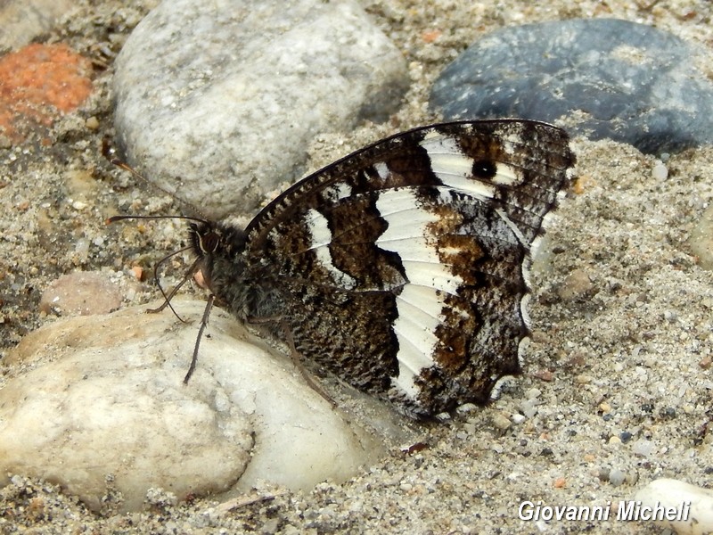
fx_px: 3790
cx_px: 356
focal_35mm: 184
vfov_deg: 8.1
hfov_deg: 10.7
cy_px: 268
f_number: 5.3
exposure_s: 1/320
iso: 125
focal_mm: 32.8
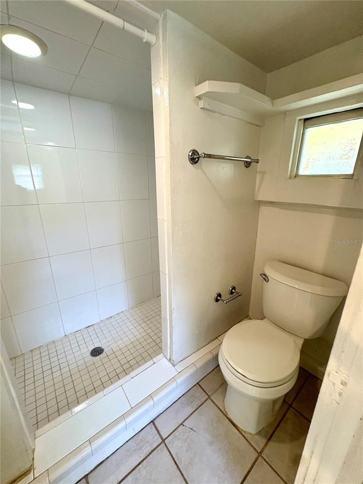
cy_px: 242
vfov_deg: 102.1
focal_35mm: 14
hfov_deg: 85.7
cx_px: 182
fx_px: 196
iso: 200
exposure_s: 1/60
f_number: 2.2
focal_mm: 2.22
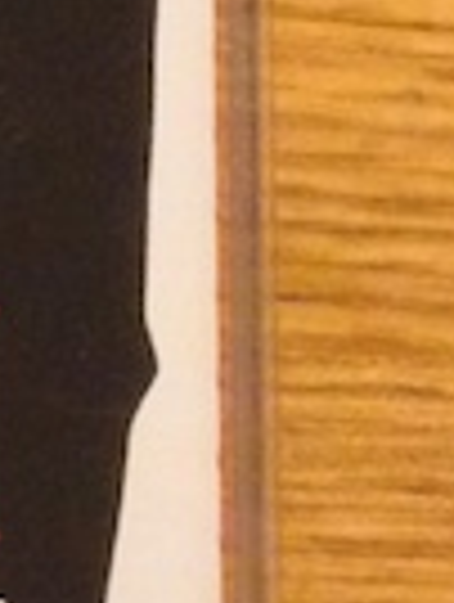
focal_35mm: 252
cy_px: -234
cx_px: -1133
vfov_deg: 7.7
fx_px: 4393
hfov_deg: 5.4
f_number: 2.4
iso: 400
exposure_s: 1/20
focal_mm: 4.12
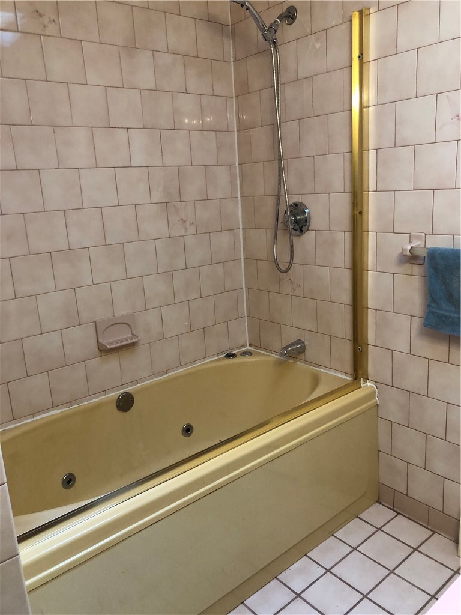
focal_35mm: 28
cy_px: 308
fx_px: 497
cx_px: 230
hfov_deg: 49.7
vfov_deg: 63.4
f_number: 1.8
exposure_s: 1/15
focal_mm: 3.99
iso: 40
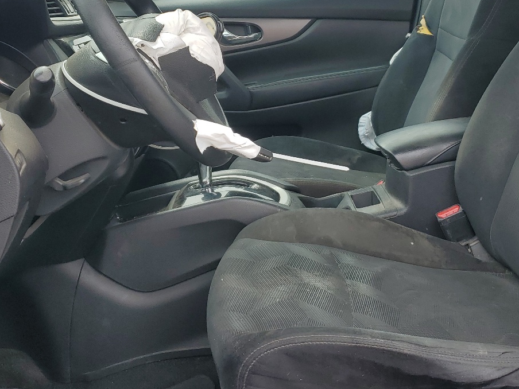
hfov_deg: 41.2
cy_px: 154
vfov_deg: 31.4
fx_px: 690
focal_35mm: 46
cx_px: 275
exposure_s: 1/714
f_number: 1.5
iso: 50
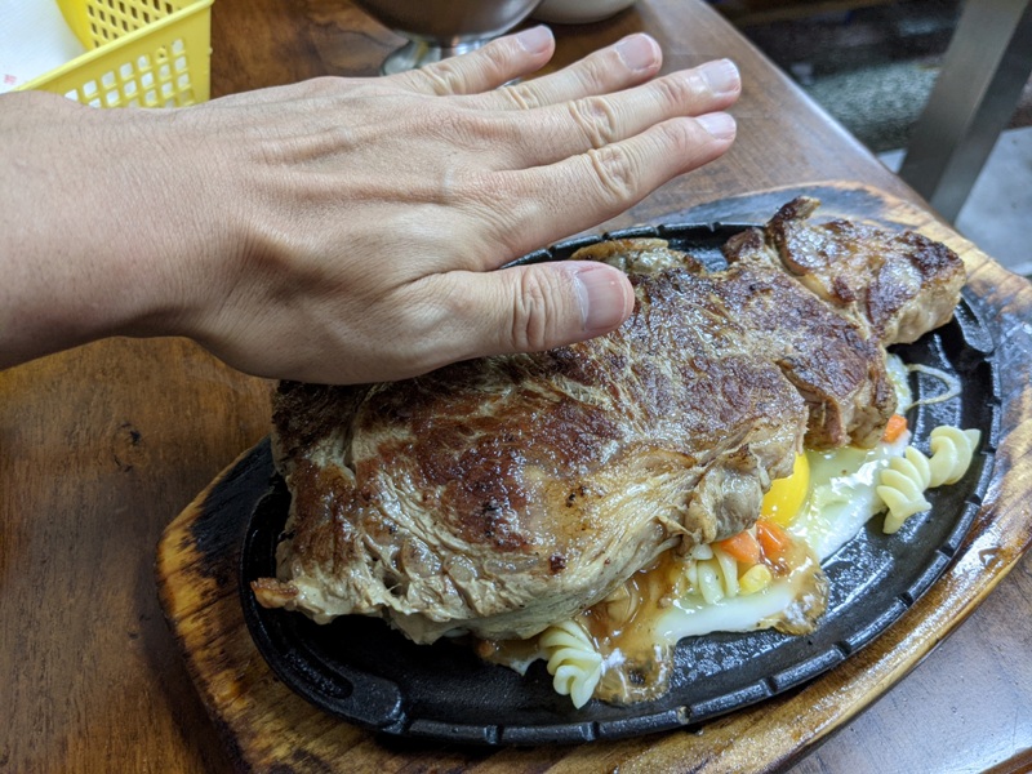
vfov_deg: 51.4
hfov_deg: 65.3
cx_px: 516
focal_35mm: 27
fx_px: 805
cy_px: 387
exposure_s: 1/24
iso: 109
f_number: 1.73
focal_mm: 4.38
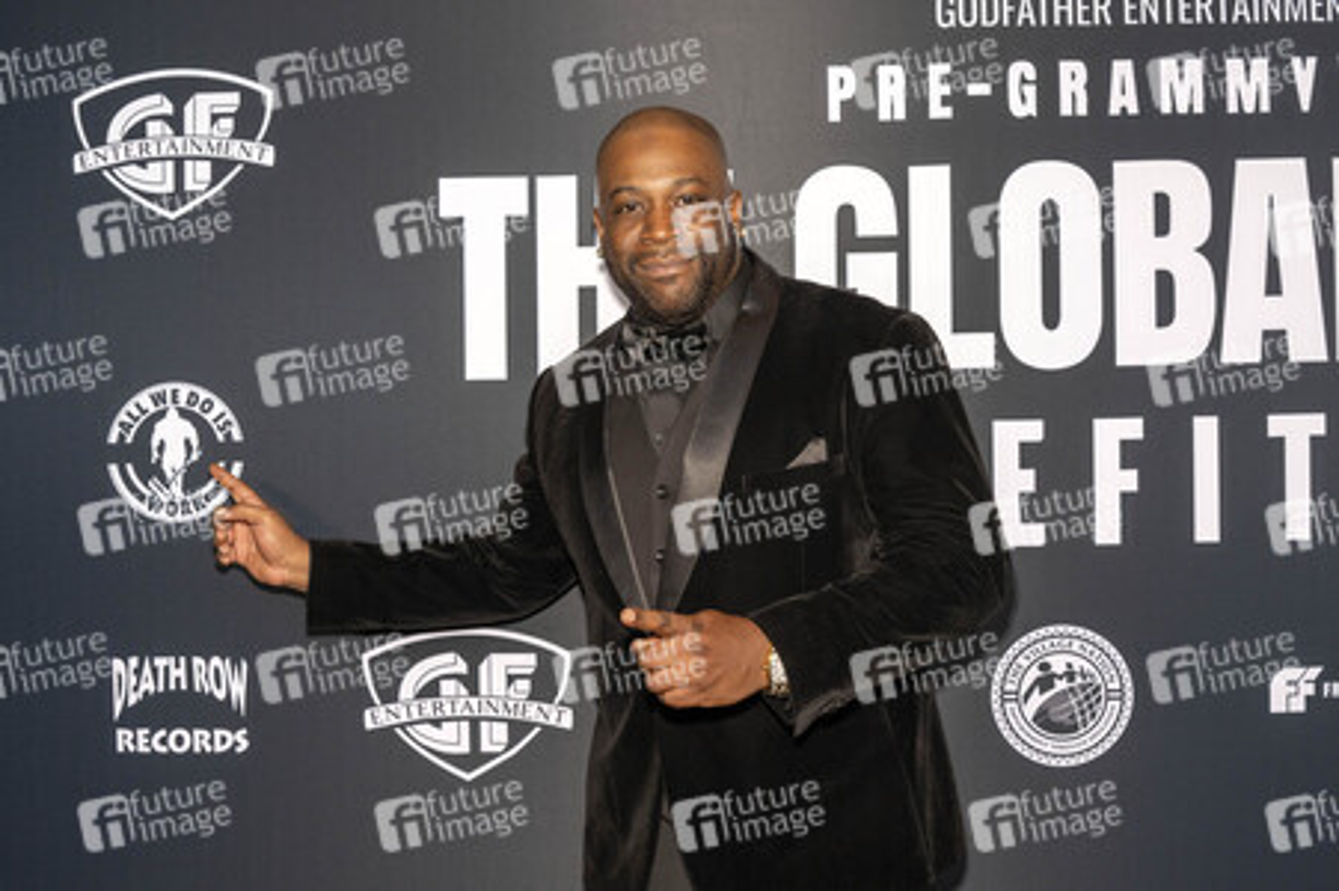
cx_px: 670
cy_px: 446
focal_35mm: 37
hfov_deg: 51.9
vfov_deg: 35.9
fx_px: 1375
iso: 800
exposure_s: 1/200
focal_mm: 37
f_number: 5.6
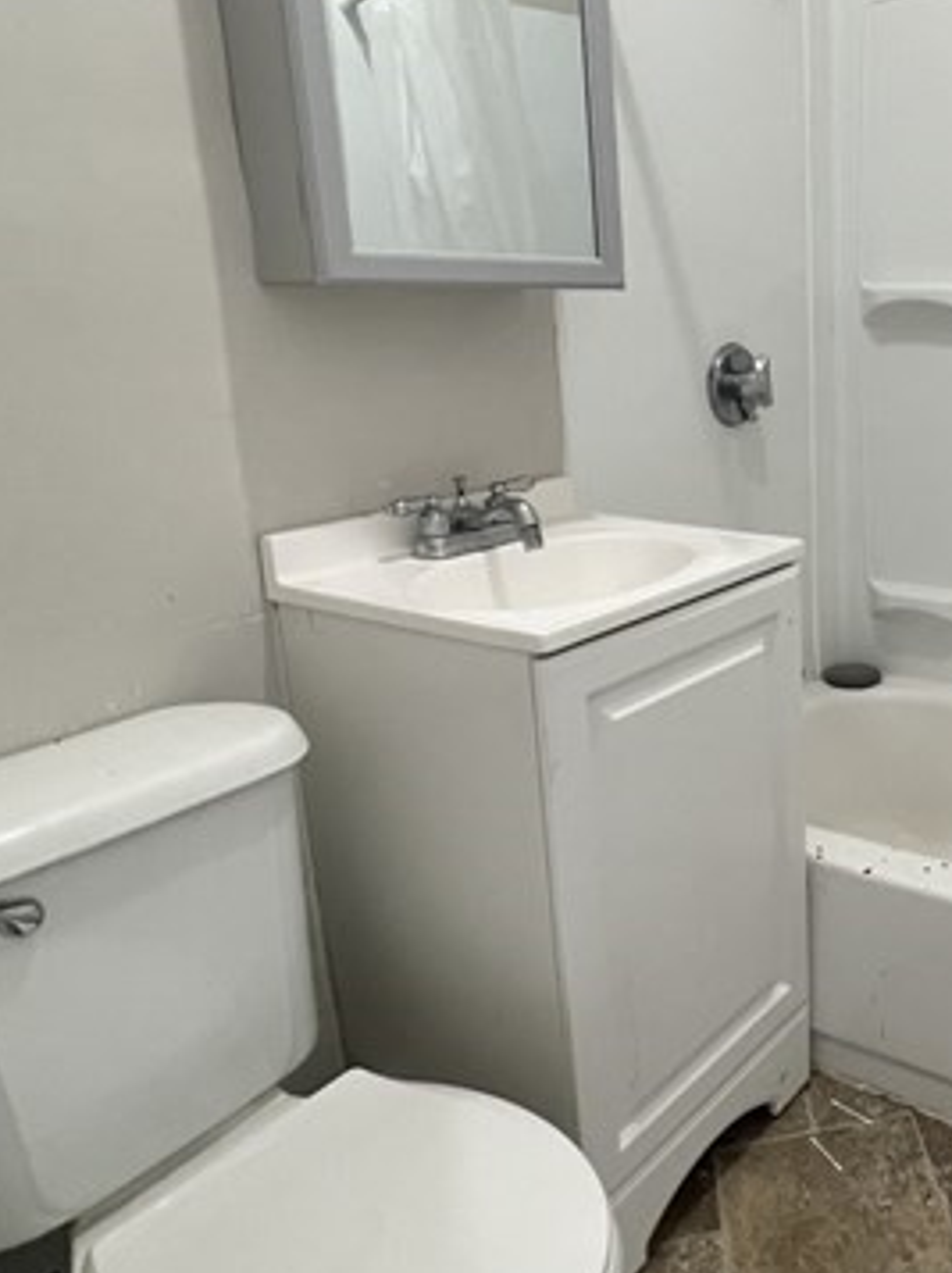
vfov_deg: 63.4
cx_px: 891
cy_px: 581
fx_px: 1029
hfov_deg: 44.3
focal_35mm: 28
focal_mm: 1.57
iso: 200
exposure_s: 1/60
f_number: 1.8
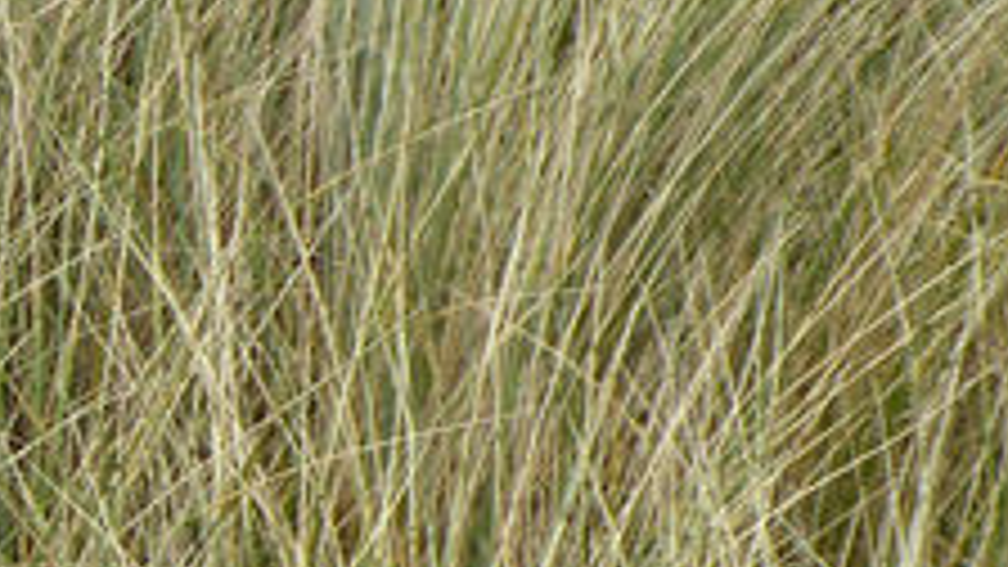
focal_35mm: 181
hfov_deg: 11.0
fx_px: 4838
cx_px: -873
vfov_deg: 6.6
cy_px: 860
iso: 100
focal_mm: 5.4
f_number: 3.5
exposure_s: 1/320
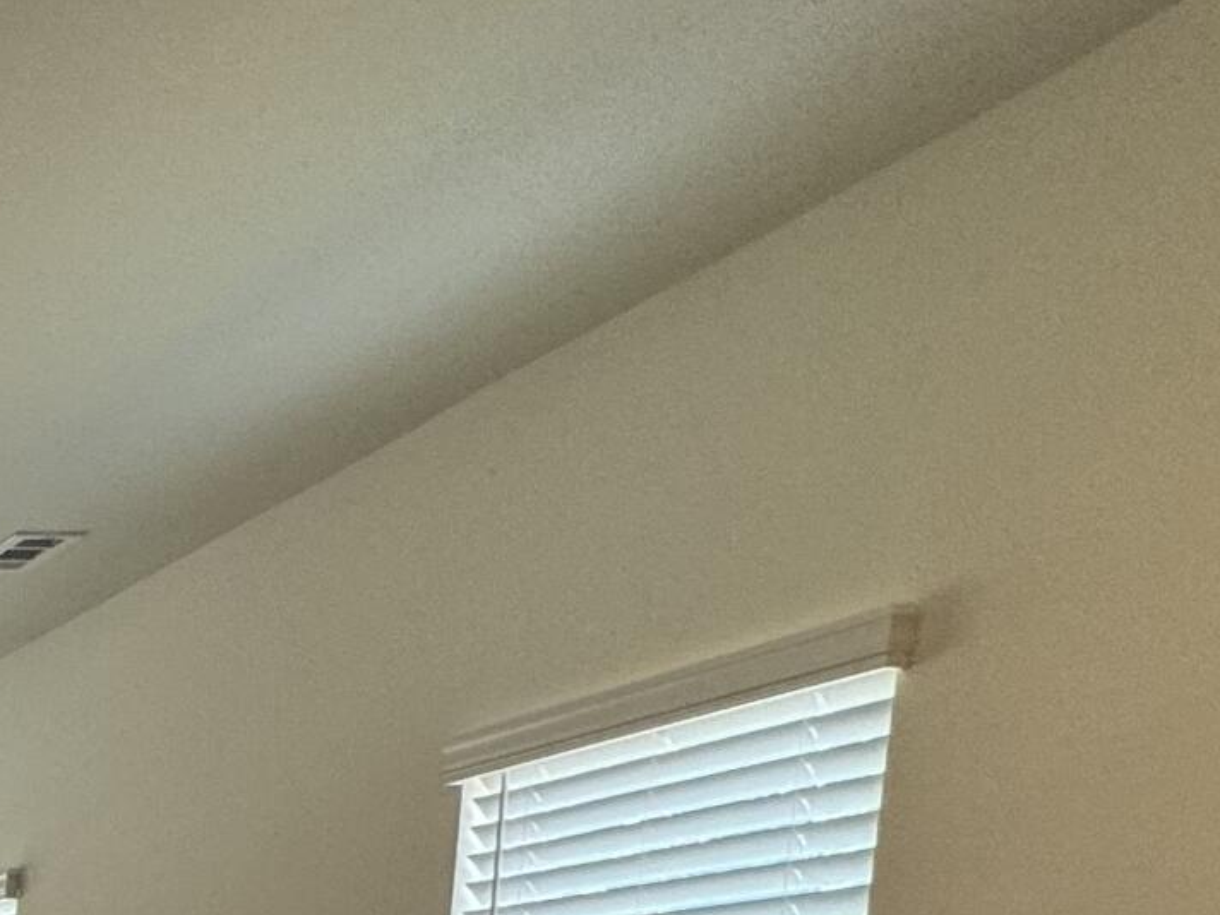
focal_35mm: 59
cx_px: -692
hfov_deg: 24.2
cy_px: 1487
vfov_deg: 20.2
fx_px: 2079
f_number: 2.2
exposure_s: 1/120
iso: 100
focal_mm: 2.22
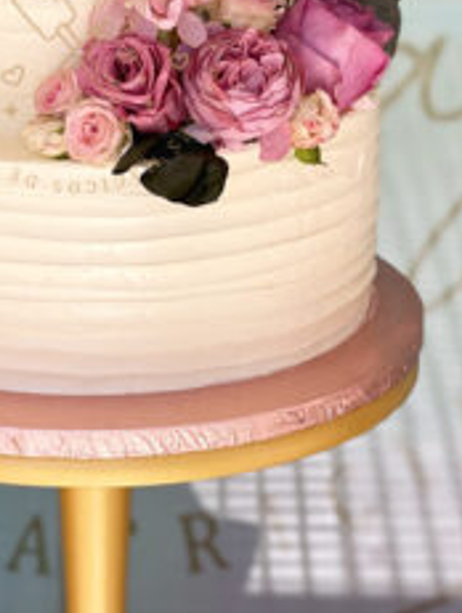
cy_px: 81
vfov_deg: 11.7
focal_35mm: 168
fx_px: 2981
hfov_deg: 8.8
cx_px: 97
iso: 25
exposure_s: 1/179
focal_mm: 9
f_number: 2.8
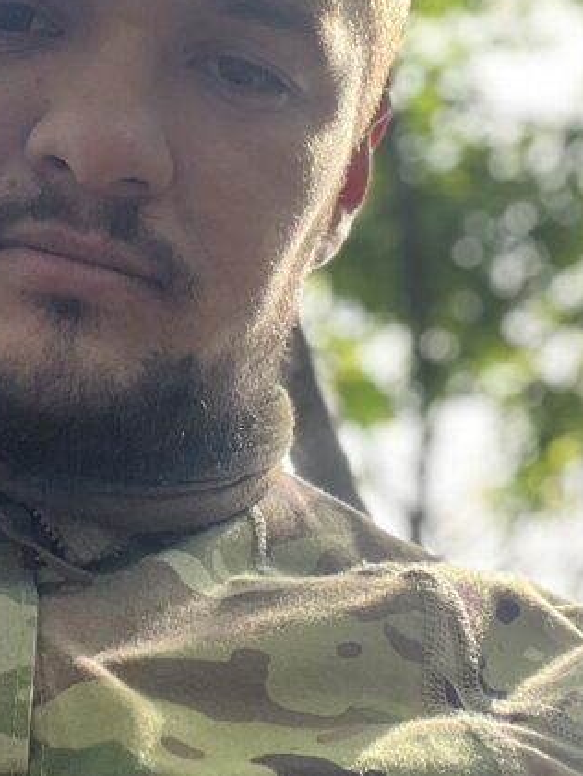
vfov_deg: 26.5
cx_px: 98
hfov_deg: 19.9
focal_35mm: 73
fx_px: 1638
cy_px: 243
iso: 50
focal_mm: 2.71
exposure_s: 1/133
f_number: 2.2
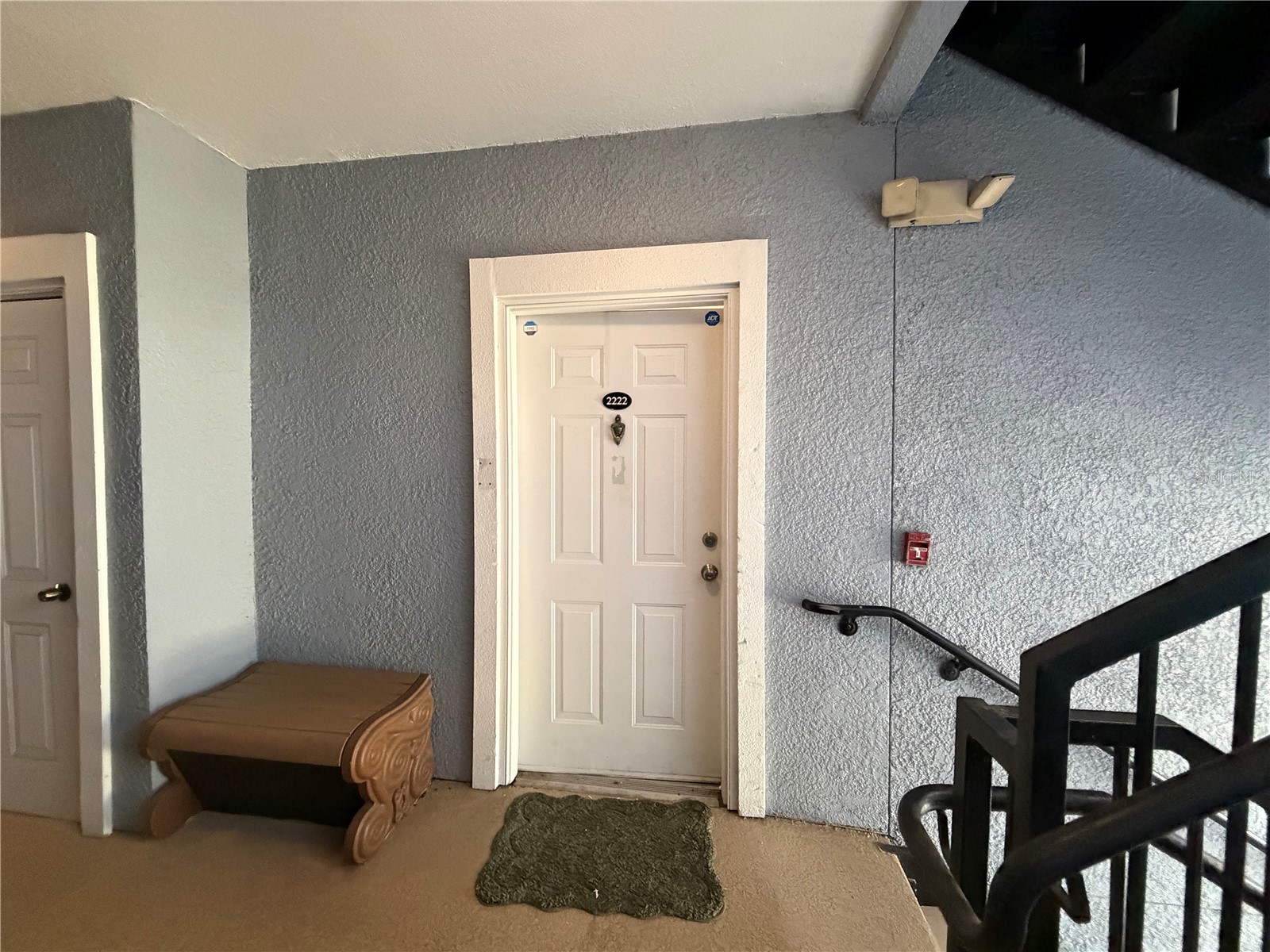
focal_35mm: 14
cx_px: 635
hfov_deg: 102.1
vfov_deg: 85.7
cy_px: 476
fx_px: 514
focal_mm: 2.22
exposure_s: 1/60
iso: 800
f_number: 2.2
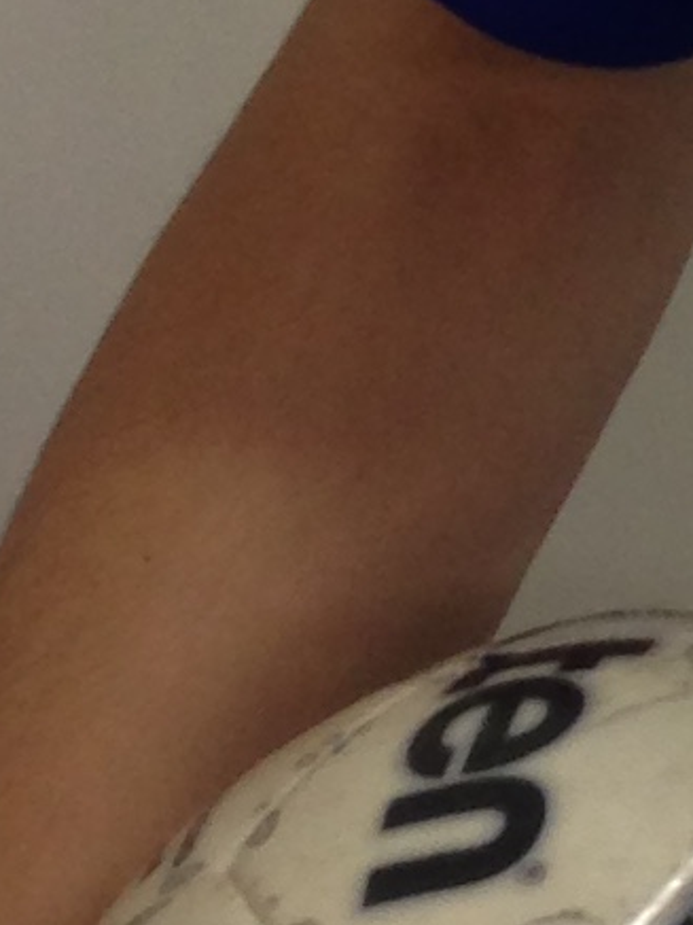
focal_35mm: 247
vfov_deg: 7.7
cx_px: 2338
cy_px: -959
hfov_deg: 5.5
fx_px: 6593
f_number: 2.4
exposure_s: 1/24
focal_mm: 4.12
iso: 50
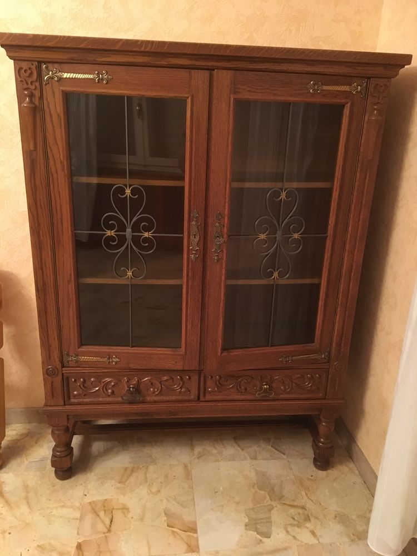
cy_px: 278
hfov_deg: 48.2
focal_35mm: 29
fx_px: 466
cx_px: 208
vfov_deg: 61.7
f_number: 2.2
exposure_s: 1/17
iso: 320
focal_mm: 4.15
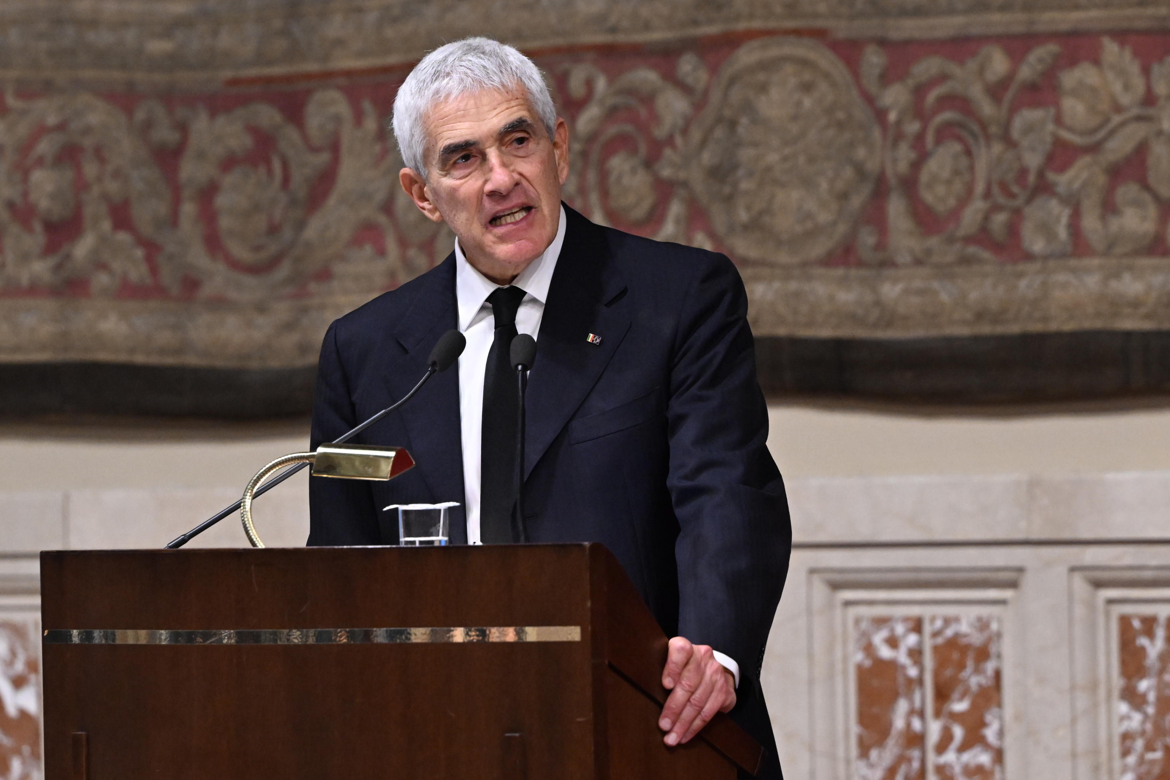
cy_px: 390
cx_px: 585
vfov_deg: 5.7
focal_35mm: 240
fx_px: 7799
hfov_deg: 8.6
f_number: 4
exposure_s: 1/320
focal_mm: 160
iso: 4000
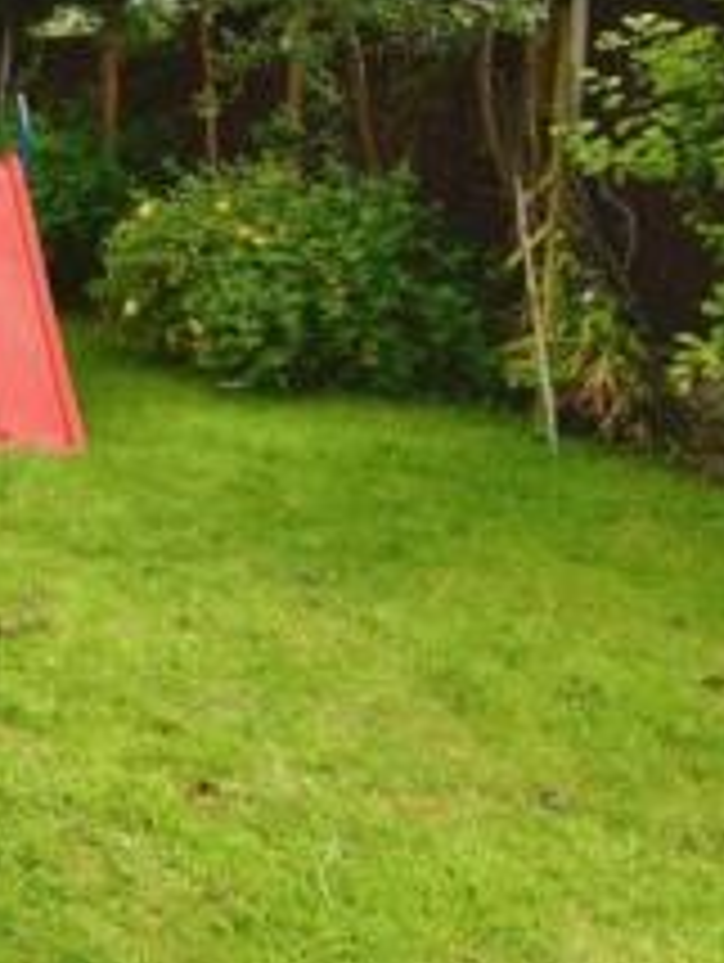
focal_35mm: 47
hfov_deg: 24.0
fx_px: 1308
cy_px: 110
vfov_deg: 37.9
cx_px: -380
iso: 400
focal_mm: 16
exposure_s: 1/500
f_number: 7.1
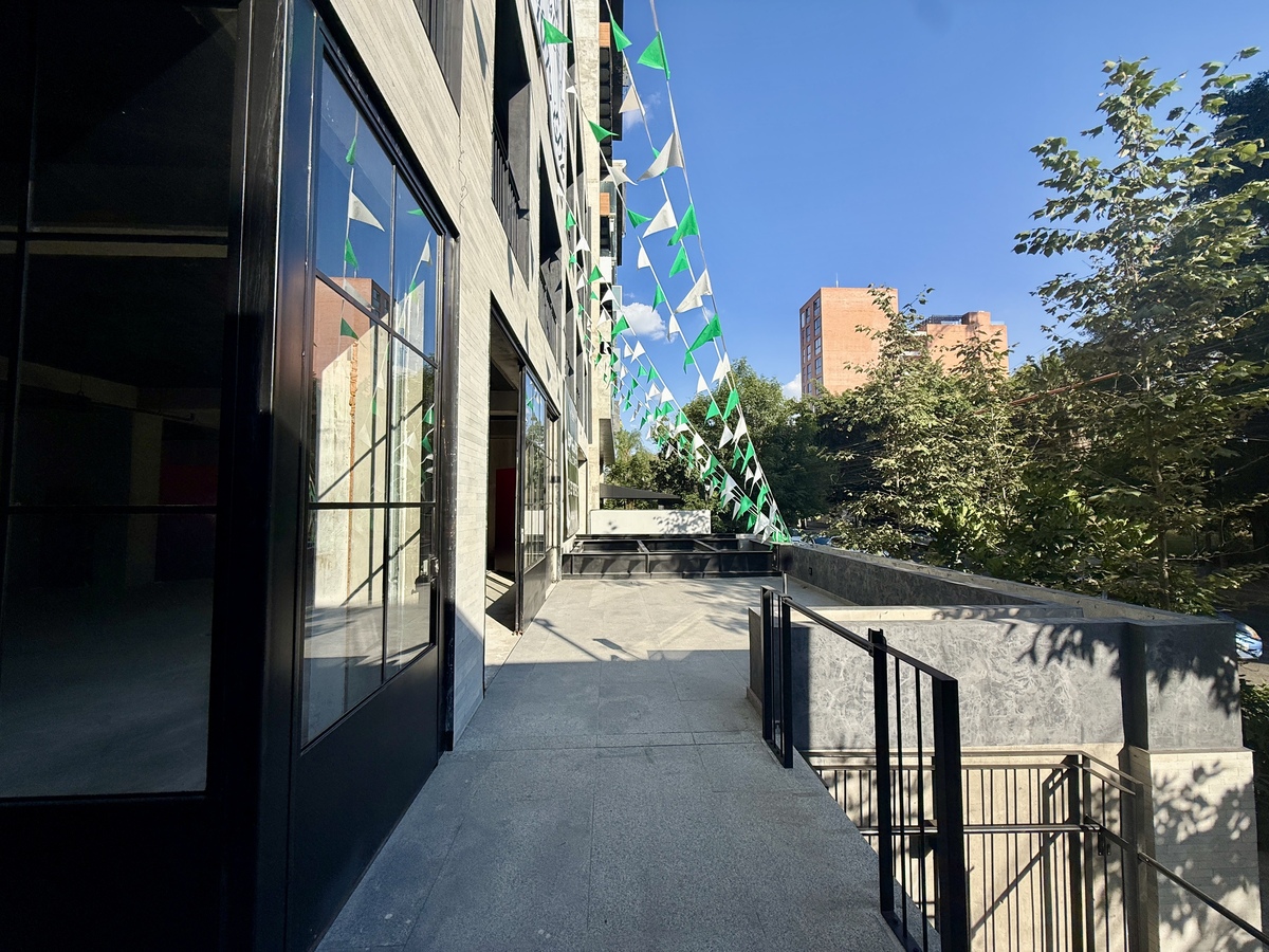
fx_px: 513
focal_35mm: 14
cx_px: 634
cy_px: 476
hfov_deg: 102.1
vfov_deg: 85.7
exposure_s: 1/1795
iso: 50
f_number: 2.2
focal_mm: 2.22
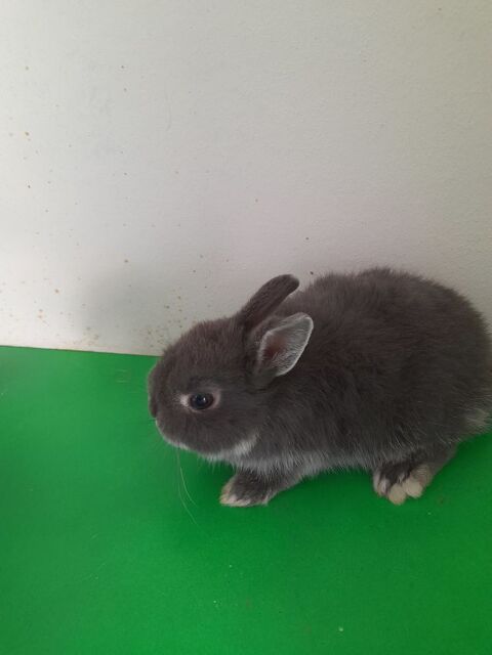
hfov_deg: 54.9
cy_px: 328
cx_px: 246
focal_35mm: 25
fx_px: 474
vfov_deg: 69.4
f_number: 2
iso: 400
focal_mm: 4.6
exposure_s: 1/50
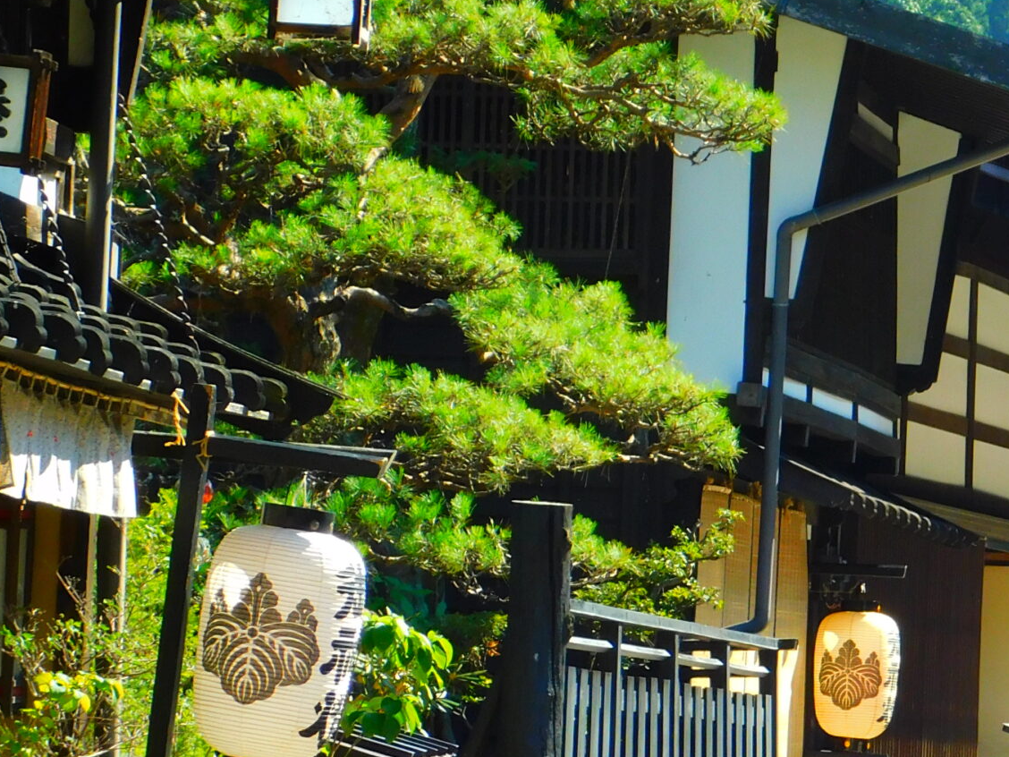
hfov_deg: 7.6
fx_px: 7608
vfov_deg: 5.7
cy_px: 409
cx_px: 1005
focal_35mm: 261
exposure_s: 1/200
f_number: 4.8
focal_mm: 20.3
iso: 125
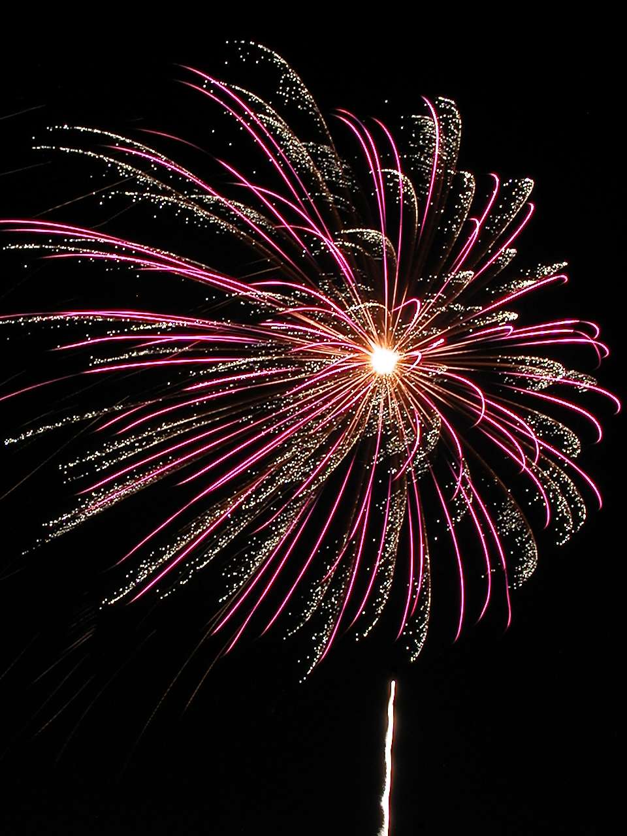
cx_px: 314
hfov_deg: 40.7
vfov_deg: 52.6
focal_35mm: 35
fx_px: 845
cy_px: 418
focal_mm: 8.9
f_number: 8
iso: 100
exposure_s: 8
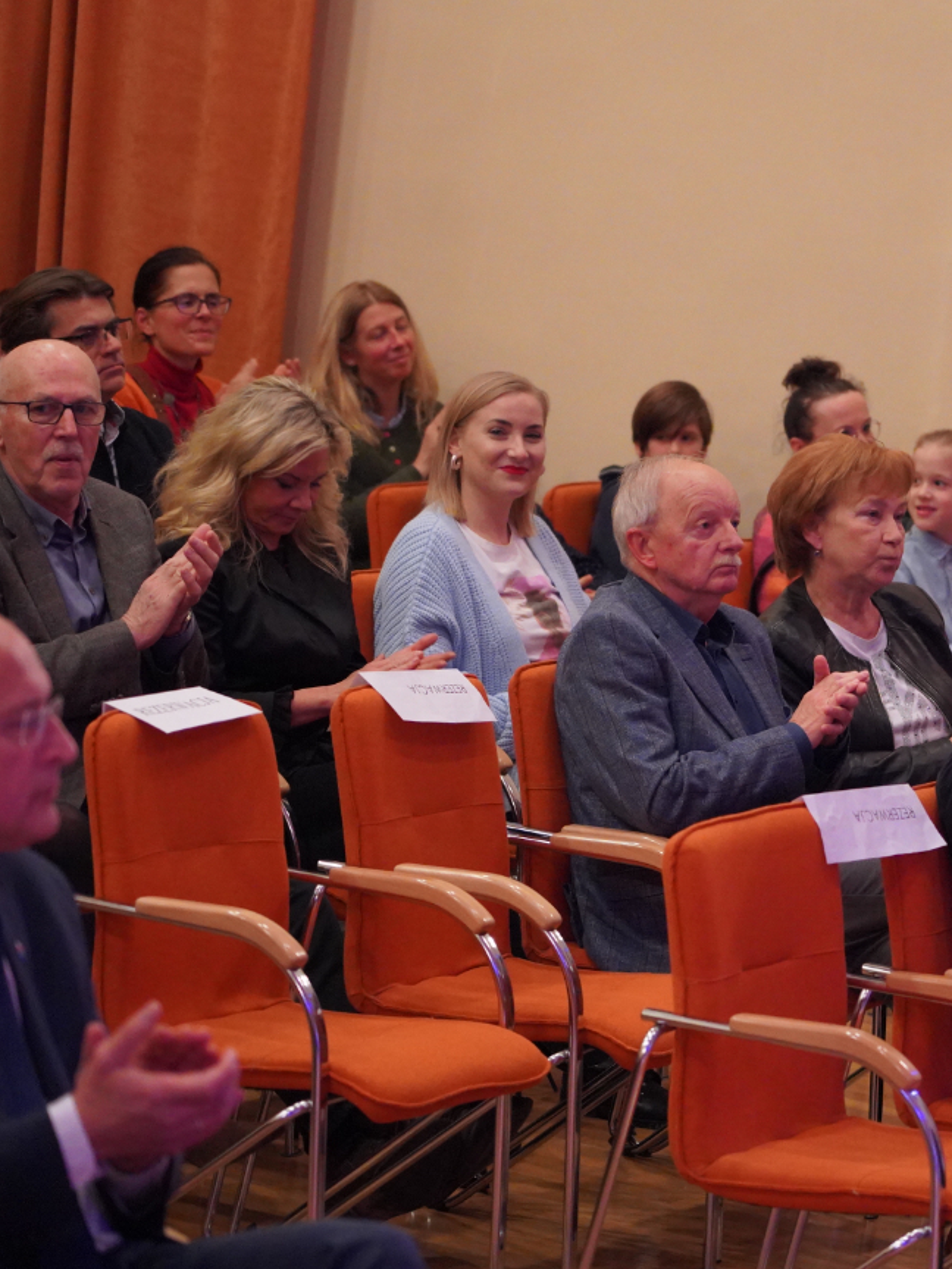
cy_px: 634
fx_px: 5574
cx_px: 911
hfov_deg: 9.7
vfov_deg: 13.0
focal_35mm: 152
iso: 10000
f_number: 4
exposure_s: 1/160
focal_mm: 105
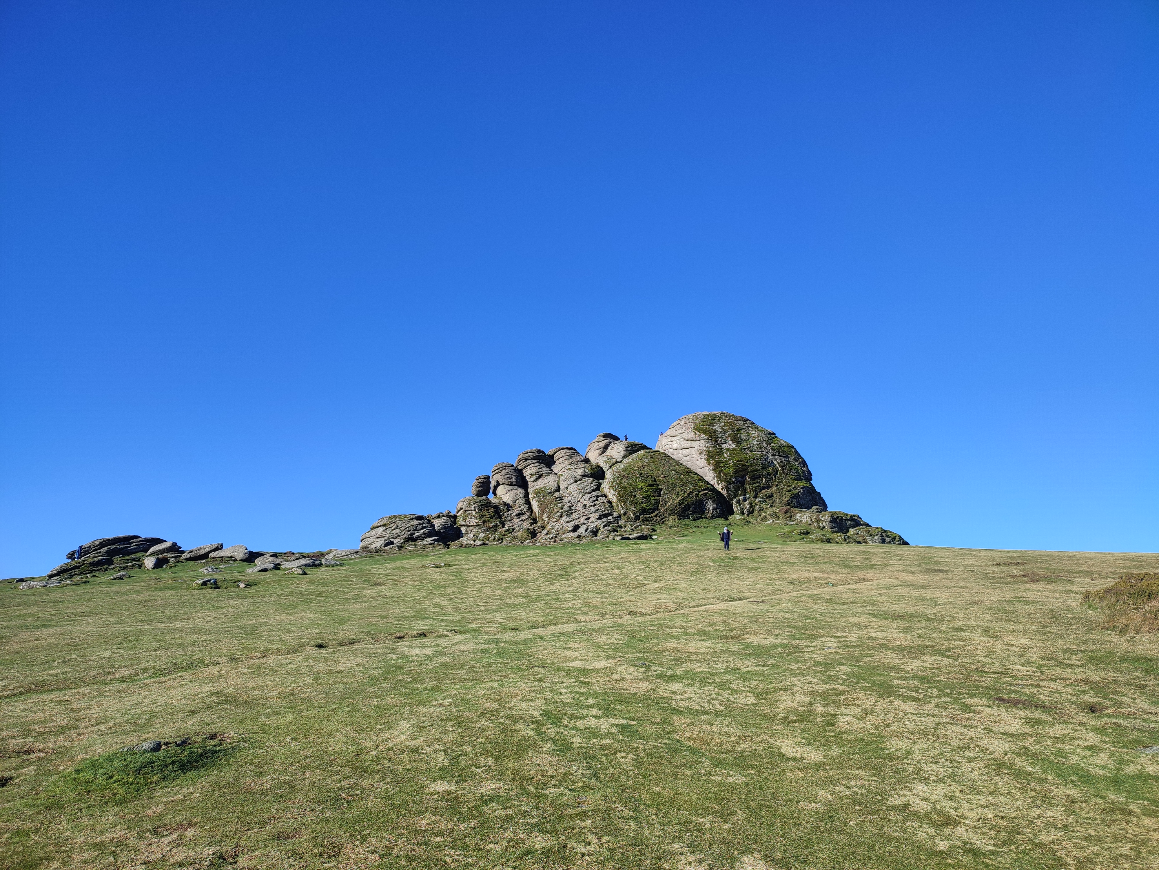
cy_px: 435
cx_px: 580
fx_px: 837
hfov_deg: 69.4
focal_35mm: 25
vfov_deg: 54.9
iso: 50
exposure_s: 1/443
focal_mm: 6.04
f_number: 1.9
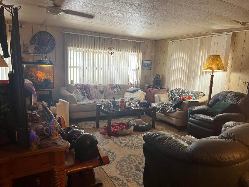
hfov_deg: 67.3
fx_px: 187
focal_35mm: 26
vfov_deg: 53.1
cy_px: 94
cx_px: 124
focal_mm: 5.7
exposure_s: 1/60
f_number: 1.5
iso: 160
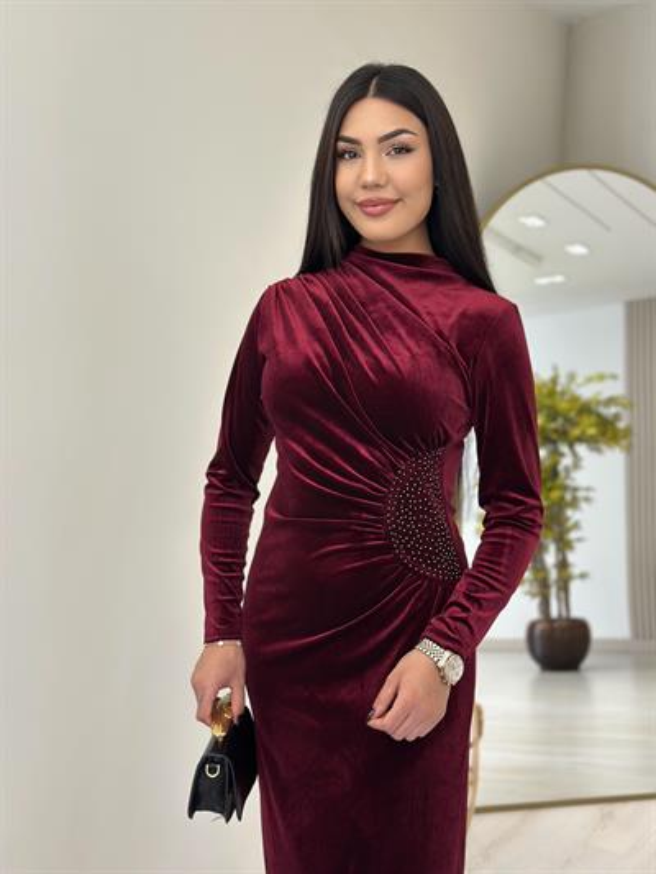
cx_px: 328
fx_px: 1212
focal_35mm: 48
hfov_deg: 30.3
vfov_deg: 39.6
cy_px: 437
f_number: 1.78
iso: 80
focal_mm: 6.86
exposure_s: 1/188
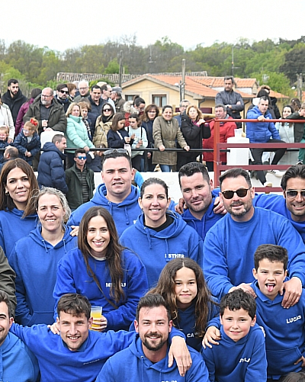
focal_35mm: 135
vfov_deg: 14.2
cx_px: 102
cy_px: 276
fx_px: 1525
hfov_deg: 11.4
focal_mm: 60
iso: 640
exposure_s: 1/200
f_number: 9
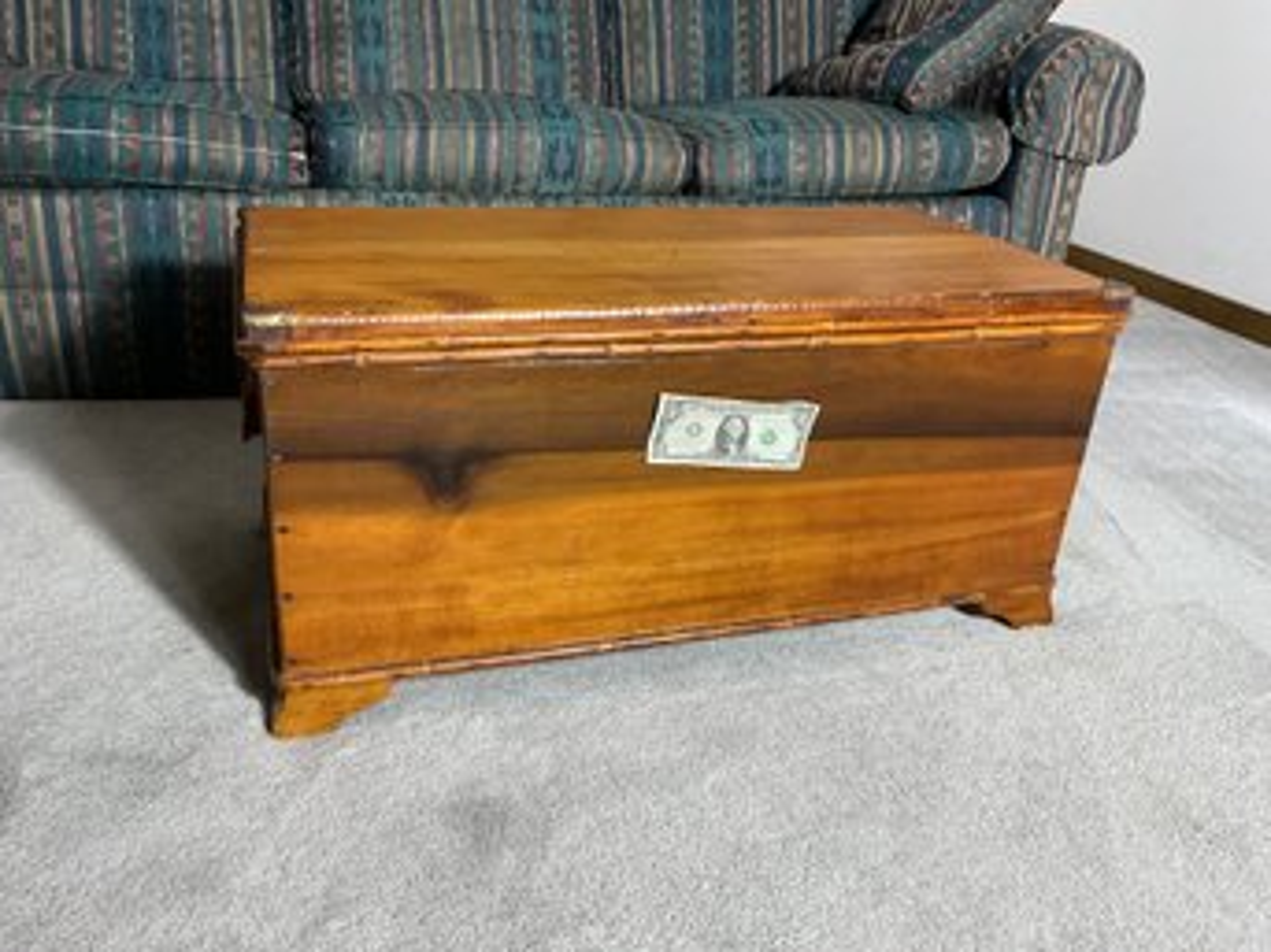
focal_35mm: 29
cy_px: 476
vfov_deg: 48.2
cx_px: 636
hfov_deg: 61.7
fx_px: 1064
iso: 125
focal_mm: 3
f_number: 1.8
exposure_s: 1/60
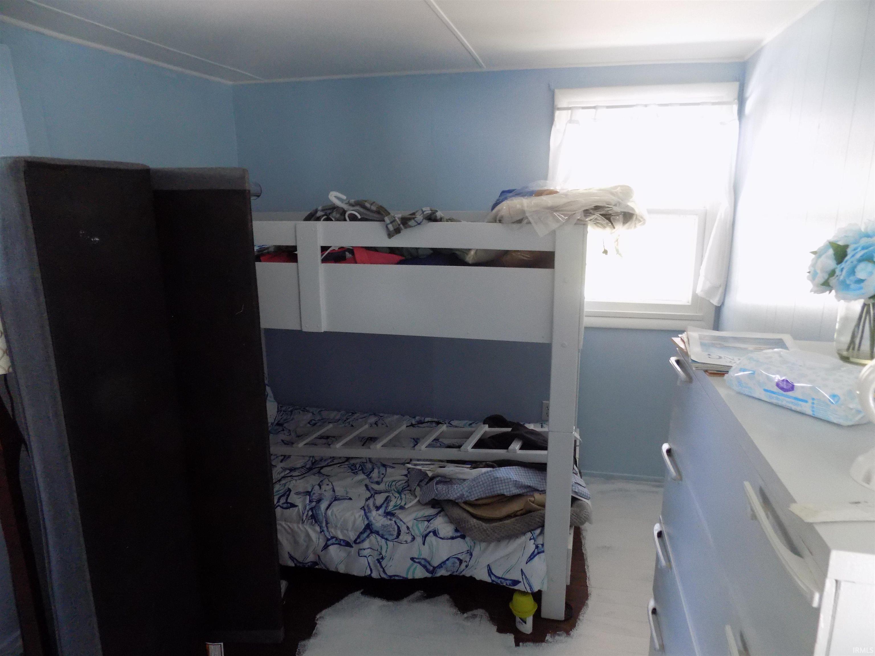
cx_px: 438
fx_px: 581
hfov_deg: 73.9
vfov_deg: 58.9
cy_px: 328
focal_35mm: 23
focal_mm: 4
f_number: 3.1
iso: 280
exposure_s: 1/30
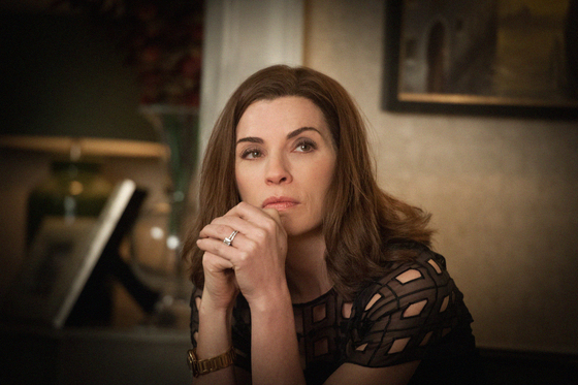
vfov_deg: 6.9
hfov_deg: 10.3
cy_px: 192
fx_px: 3210
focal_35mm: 200
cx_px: 289
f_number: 3.5
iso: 3200
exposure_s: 1/100
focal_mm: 200
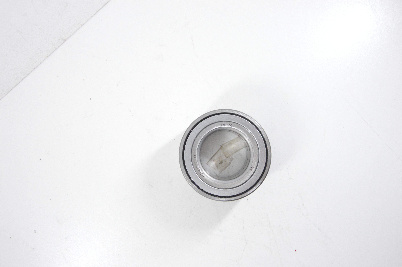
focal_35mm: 42
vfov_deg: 31.8
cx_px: 201
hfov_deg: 46.4
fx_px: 469
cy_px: 134
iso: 3200
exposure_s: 1/100
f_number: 7.1
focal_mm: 28
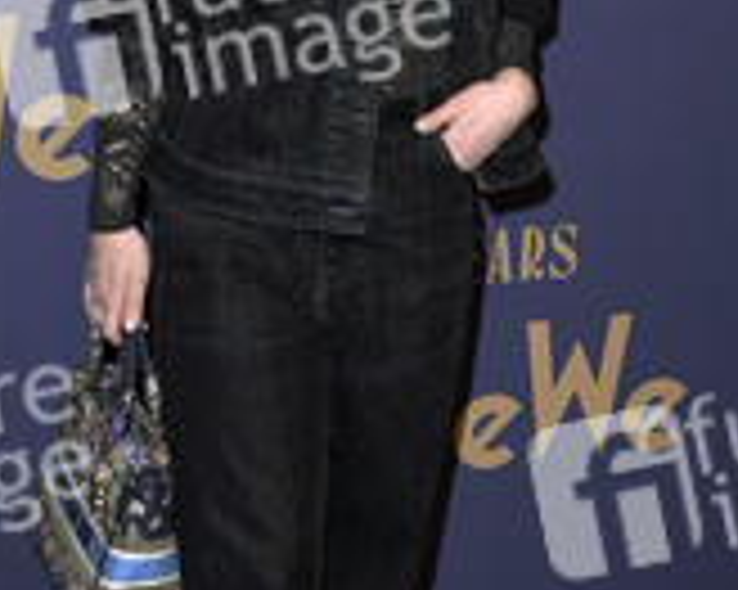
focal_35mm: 87
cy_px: 248
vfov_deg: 17.6
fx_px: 1899
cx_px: 351
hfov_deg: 22.0
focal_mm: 38
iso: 400
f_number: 6.3
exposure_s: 1/200
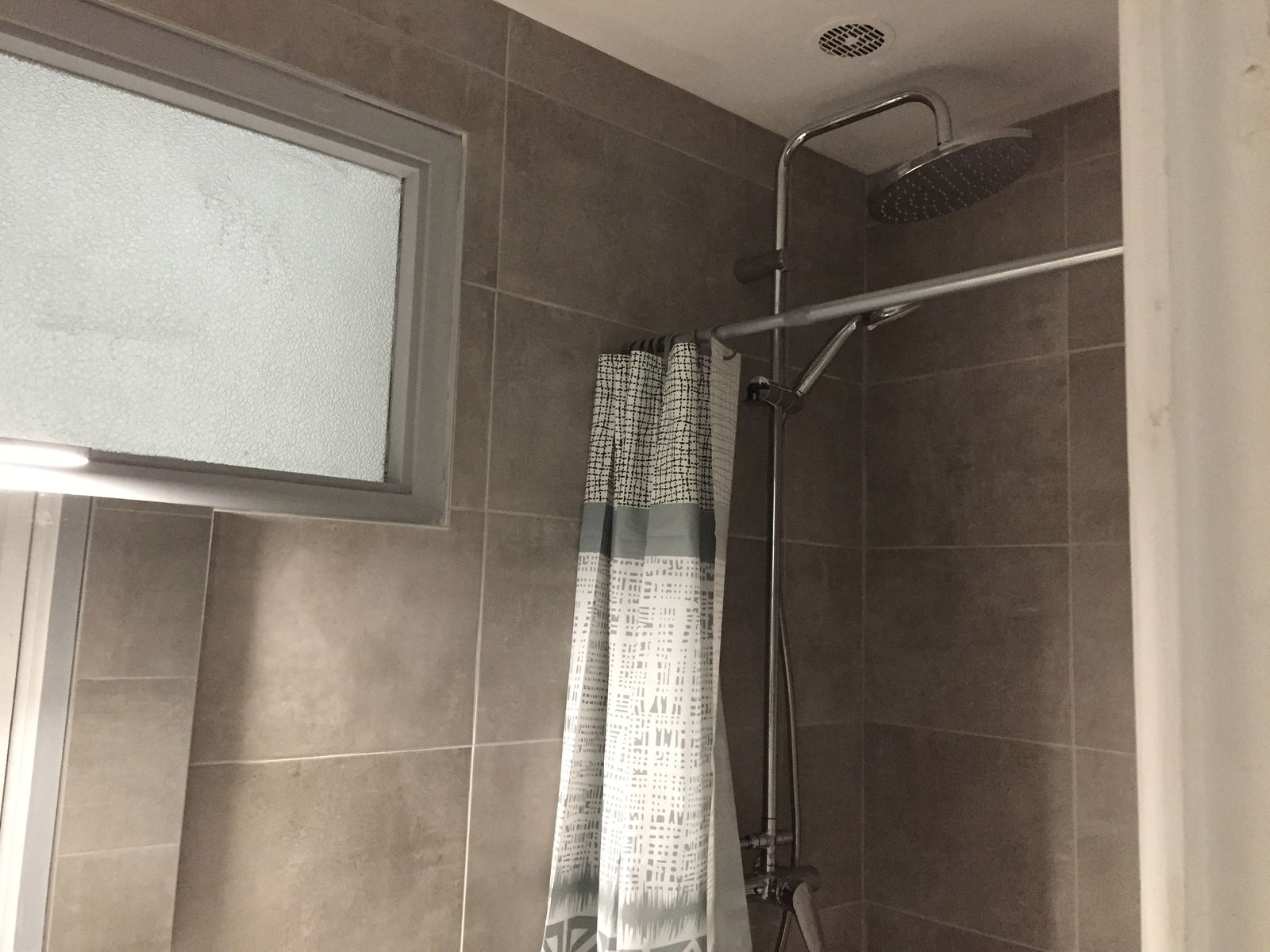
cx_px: 635
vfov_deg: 48.2
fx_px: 1064
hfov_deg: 61.7
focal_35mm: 29
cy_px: 476
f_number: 2.2
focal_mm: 4.15
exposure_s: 1/17
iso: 320
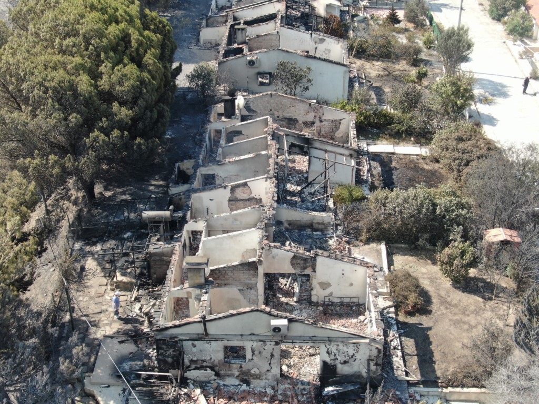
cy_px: 202
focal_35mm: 48
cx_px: 270
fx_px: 747
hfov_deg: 39.7
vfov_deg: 30.3
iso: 100
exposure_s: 1/240
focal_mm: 8.6
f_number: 3.8
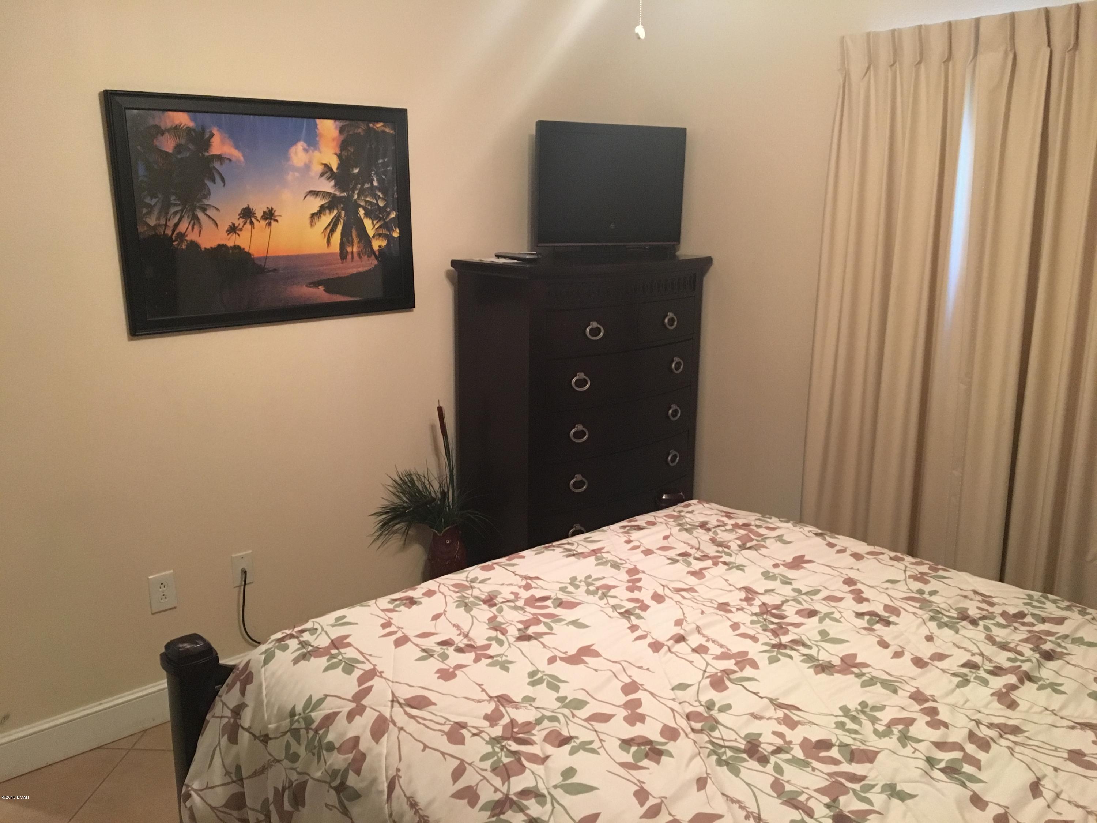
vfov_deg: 48.2
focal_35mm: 29
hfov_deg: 61.7
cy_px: 412
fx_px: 919
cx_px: 548
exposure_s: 1/30
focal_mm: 4.15
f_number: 2.2
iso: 200
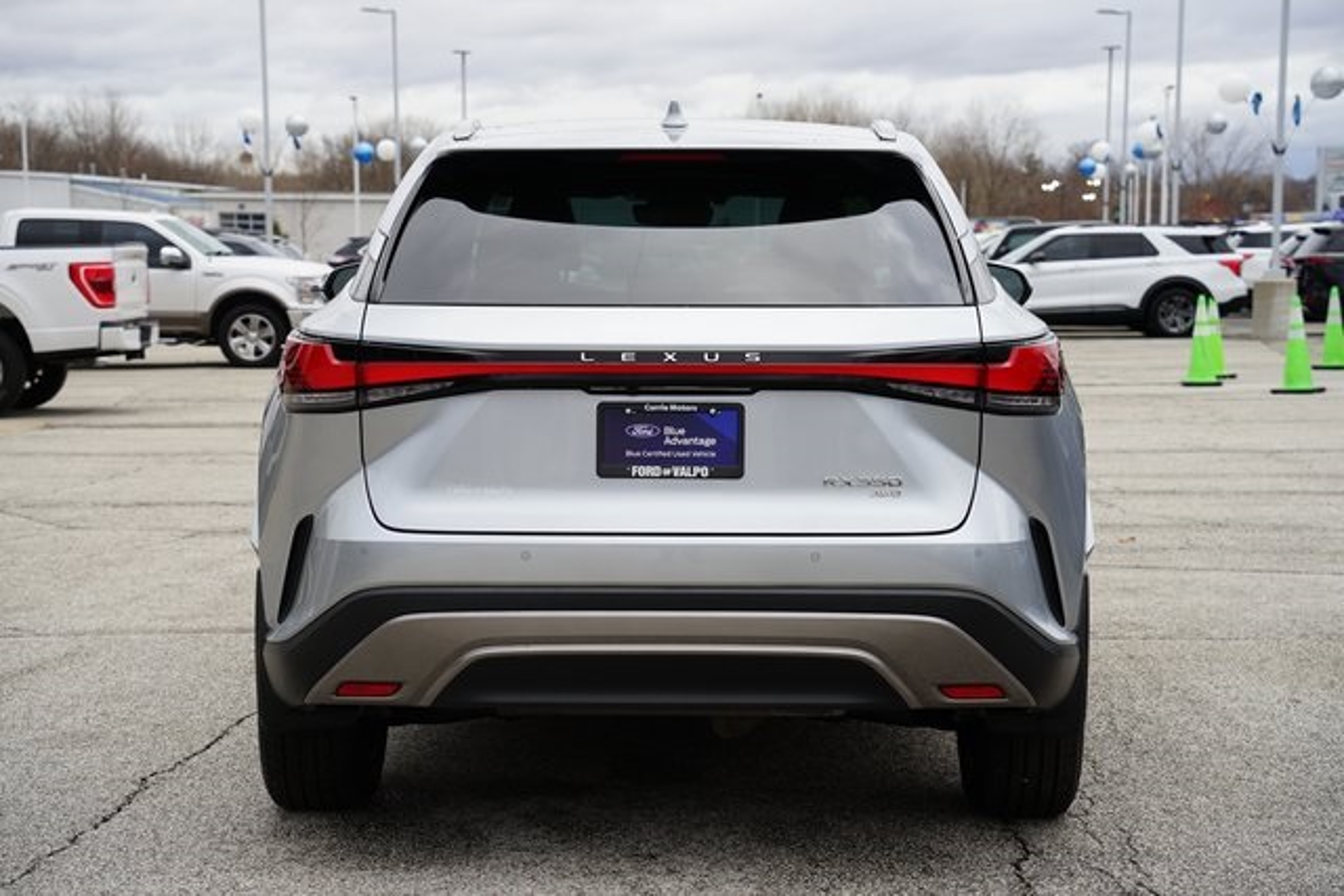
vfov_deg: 18.7
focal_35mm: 73
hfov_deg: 27.7
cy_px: 448
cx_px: 672
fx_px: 2726
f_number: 6.3
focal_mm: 73
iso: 100
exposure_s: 1/80
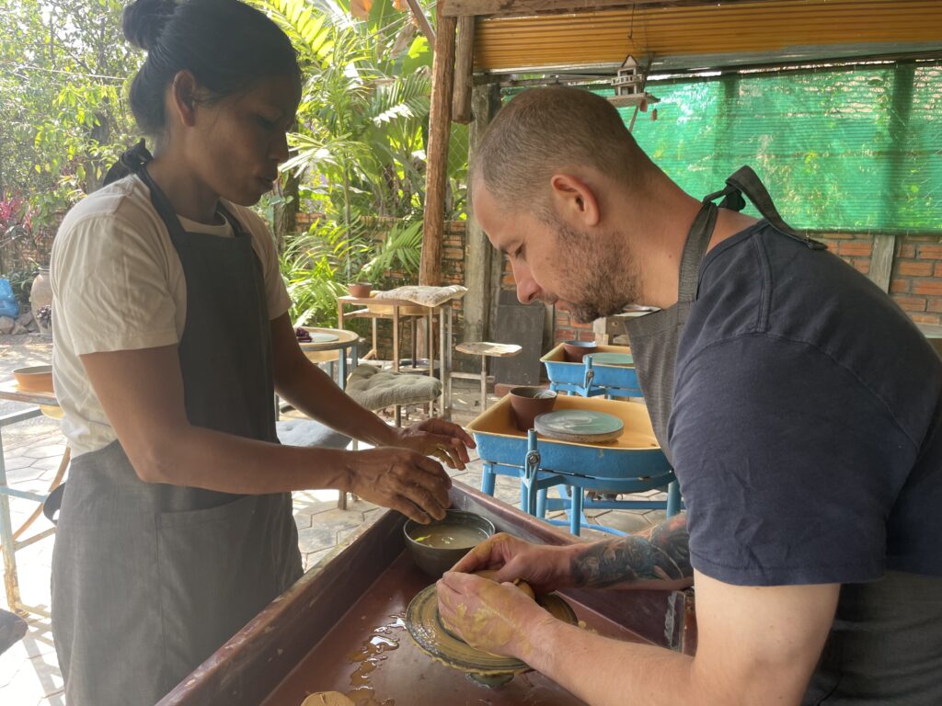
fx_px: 708
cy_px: 353
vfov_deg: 53.1
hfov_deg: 67.3
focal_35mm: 26
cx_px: 471
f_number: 1.6
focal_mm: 4.2
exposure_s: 1/121
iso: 32
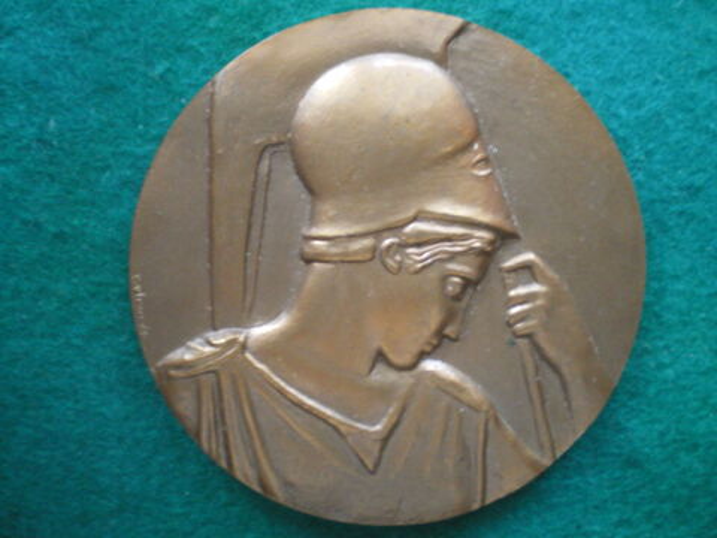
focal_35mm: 38
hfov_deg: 49.0
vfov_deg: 37.7
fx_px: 787
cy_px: 269
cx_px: 358
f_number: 3.1
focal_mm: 6.3
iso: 400
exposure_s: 1/4
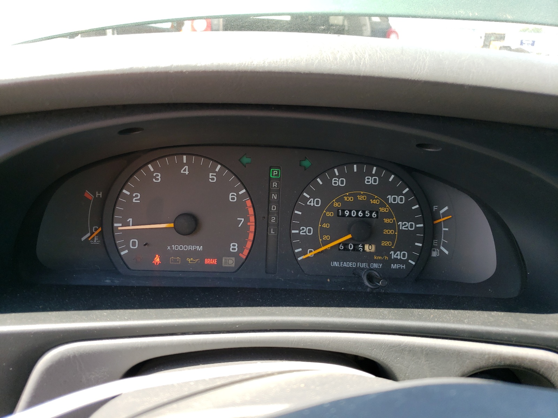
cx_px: 279
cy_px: 209
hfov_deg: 67.3
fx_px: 419
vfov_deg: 53.1
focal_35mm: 26
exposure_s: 1/323
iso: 50
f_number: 1.5
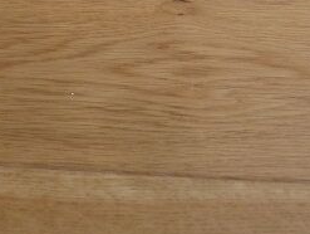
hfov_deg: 19.5
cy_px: -252
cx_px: -11
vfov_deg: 13.0
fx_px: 870
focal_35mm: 97
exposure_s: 1/30
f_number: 3.4
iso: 250
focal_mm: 5
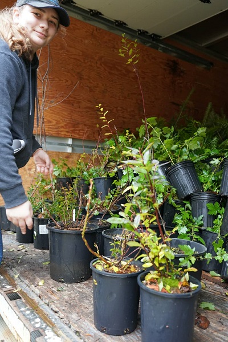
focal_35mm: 29
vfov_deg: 63.7
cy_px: 171
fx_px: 275
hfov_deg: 45.0
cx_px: 114
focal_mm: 29
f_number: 4
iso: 3200
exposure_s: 1/160
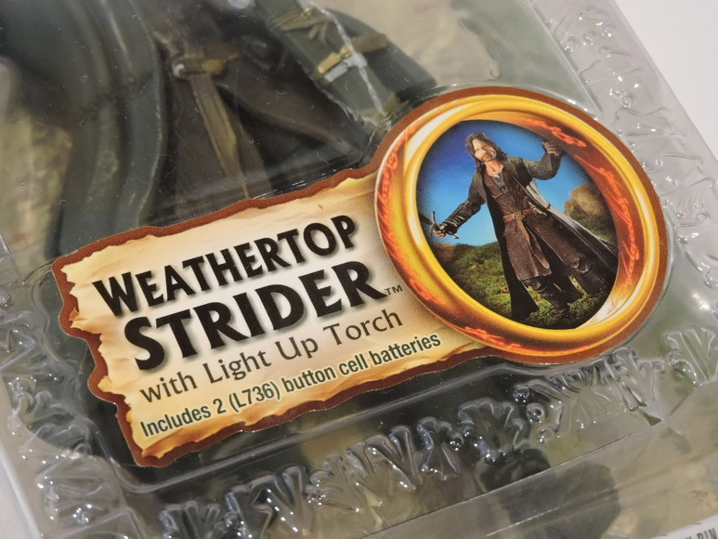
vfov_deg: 11.9
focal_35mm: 125
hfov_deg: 15.8
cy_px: 270
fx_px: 2593
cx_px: 359
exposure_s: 1/40
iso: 800
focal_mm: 22.4
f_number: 5
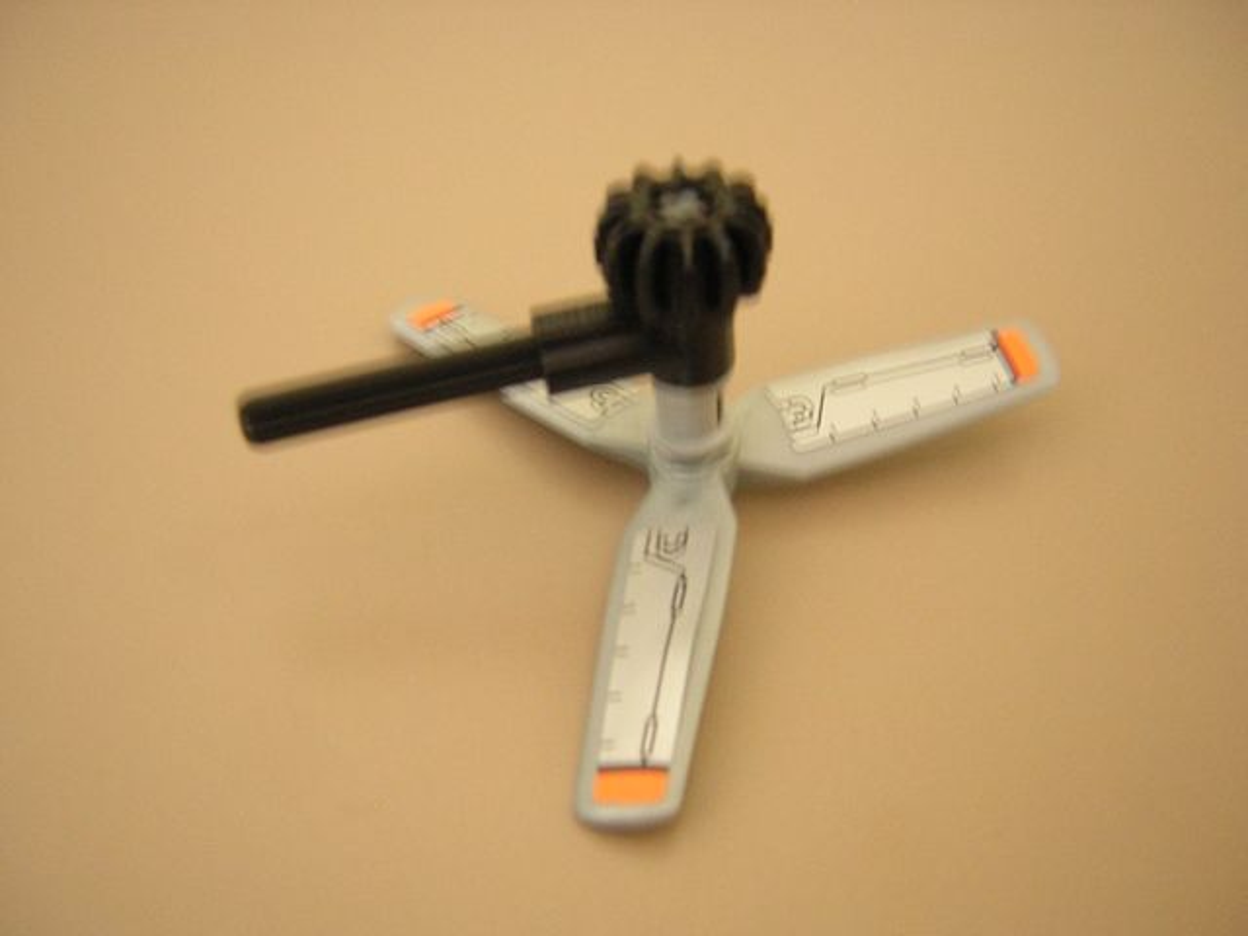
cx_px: 624
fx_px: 1298
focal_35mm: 36
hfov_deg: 51.4
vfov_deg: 39.7
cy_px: 468
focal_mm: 4.7
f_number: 2.6
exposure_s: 1/3.2
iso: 355
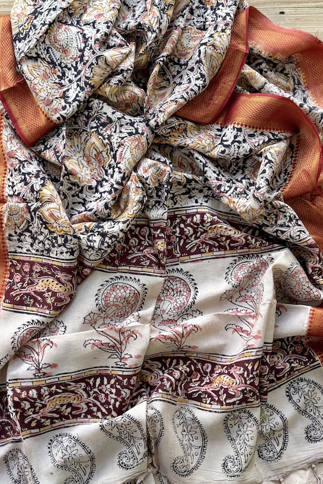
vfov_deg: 38.9
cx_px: 143
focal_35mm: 51
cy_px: 245
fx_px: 686
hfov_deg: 26.5
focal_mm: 6.76
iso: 64
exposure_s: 1/288
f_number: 1.78
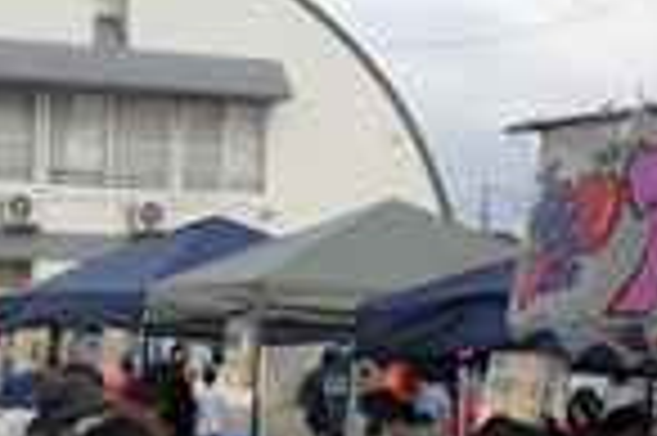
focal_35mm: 123
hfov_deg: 16.7
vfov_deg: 11.0
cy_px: 447
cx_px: 292
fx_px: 2242
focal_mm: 24
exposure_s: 1/1250
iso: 4000
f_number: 18
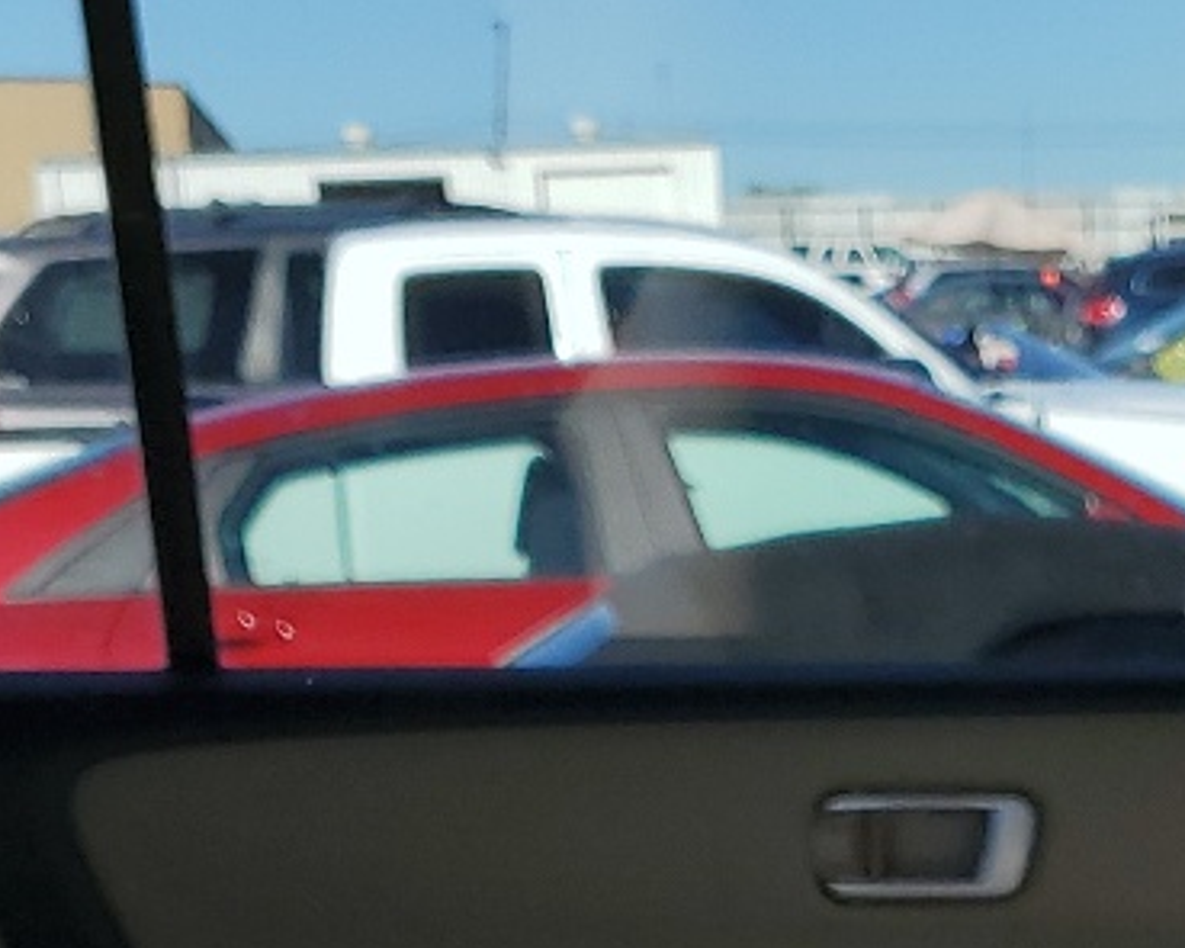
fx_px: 3857
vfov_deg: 12.7
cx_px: 996
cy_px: 1713
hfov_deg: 17.3
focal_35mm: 110
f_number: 1.5
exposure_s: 1/1250
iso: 50
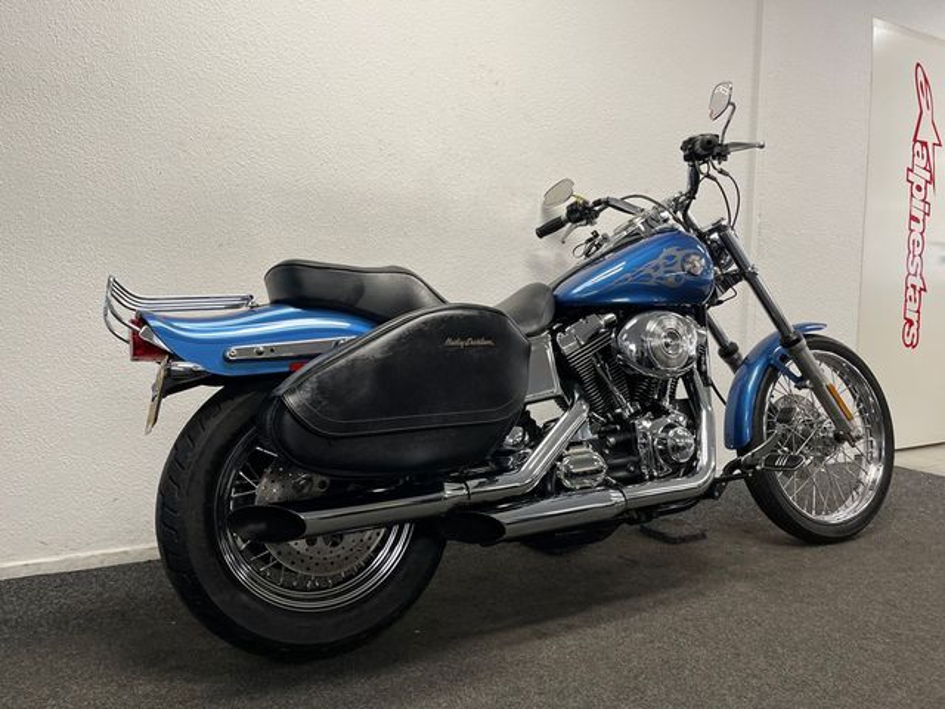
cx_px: 472
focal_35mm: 26
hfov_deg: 67.3
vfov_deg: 53.1
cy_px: 354
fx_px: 710
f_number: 1.6
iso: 125
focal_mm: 5.1
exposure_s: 1/100
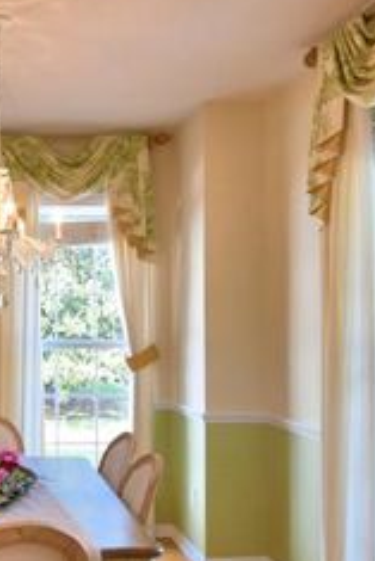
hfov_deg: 28.2
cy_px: 333
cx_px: 4
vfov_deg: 43.4
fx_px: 702
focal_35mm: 45
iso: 400
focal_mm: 10
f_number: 4.5
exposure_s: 1/125
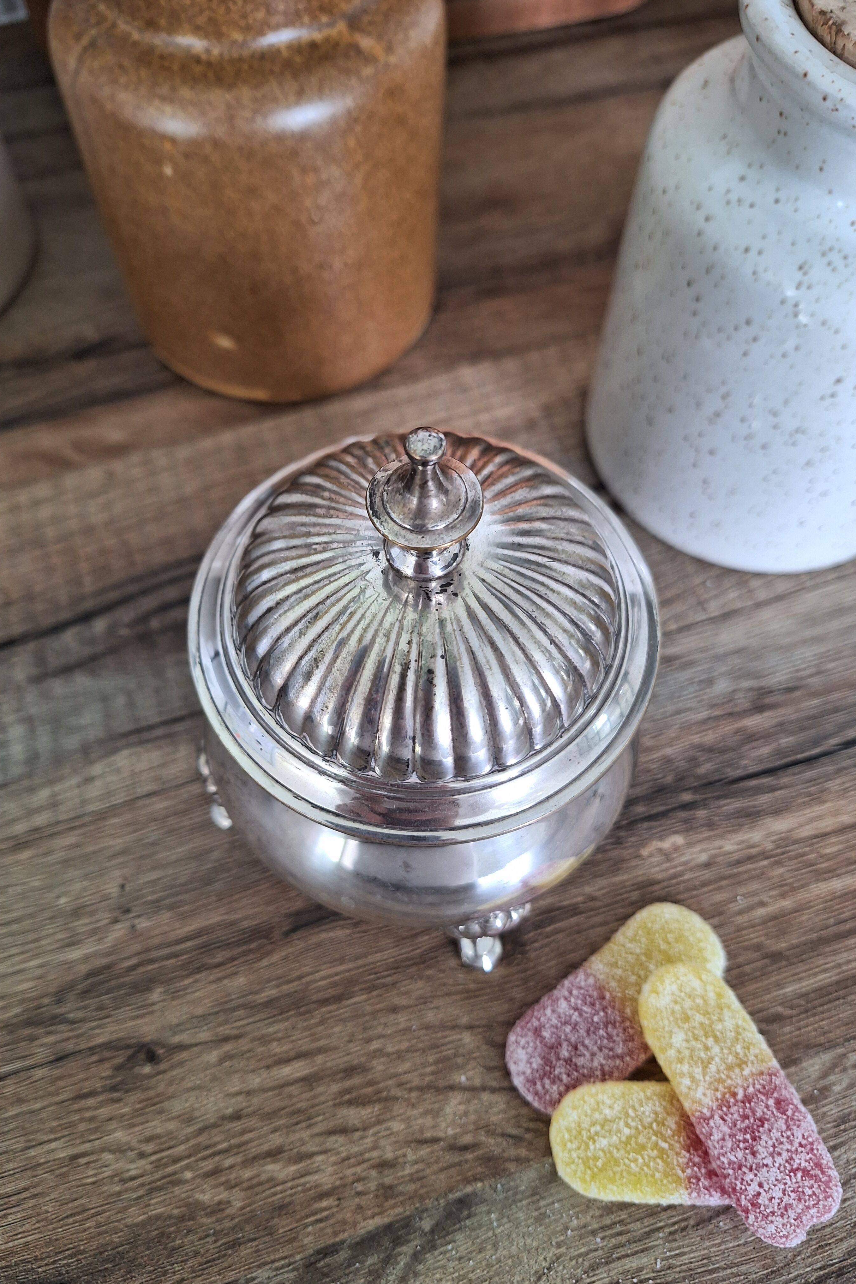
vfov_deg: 73.7
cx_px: 393
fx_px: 856
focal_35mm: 24
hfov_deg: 53.1
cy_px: 642
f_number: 1.8
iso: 250
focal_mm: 5.54
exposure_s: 1/50
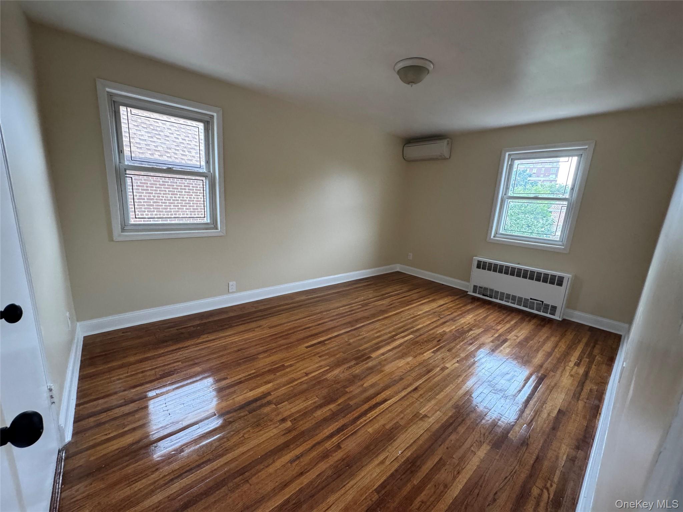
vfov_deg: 85.7
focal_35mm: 14
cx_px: 342
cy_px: 256
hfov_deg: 102.1
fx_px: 276
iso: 250
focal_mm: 2.22
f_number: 2.2
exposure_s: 1/99
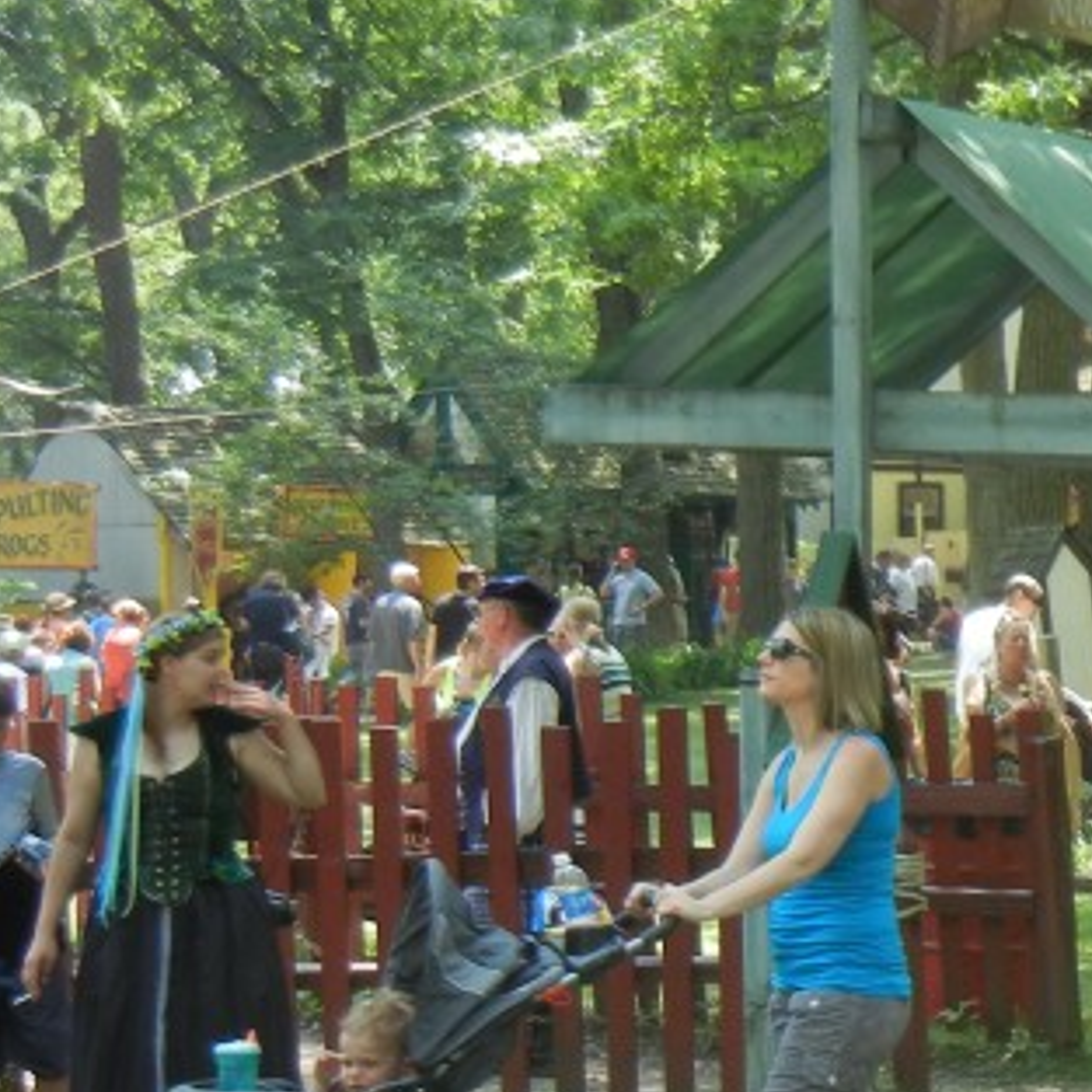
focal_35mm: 130
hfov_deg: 12.6
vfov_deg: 13.4
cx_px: 1772
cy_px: 722
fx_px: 4640
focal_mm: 8.1
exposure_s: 1/106
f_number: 3.8
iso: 160
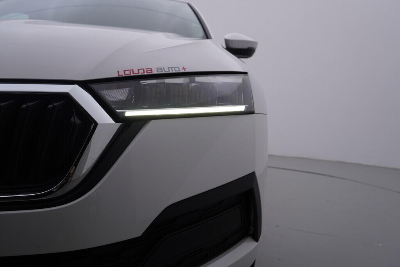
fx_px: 400
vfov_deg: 36.9
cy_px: 134
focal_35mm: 36
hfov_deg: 53.1
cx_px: 200
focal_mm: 24
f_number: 5
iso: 125
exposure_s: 1/125
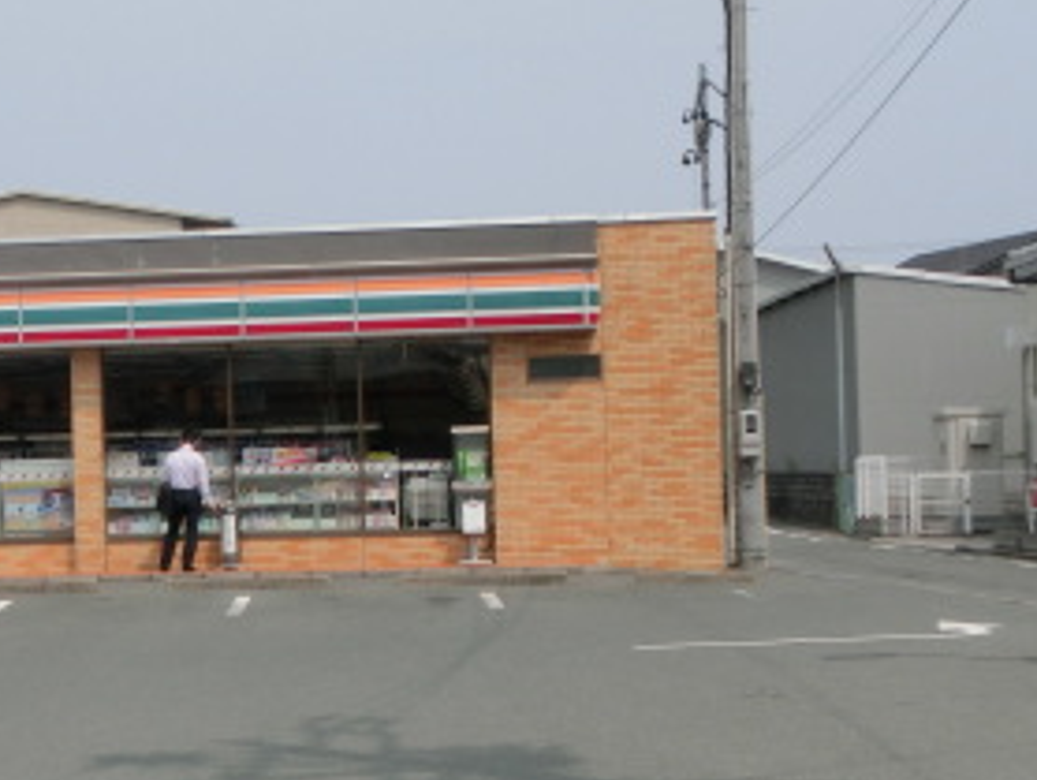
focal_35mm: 92
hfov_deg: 20.4
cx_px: -60
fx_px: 2758
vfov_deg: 16.1
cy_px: 478
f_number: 10.1
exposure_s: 1/160
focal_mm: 7.15
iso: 80
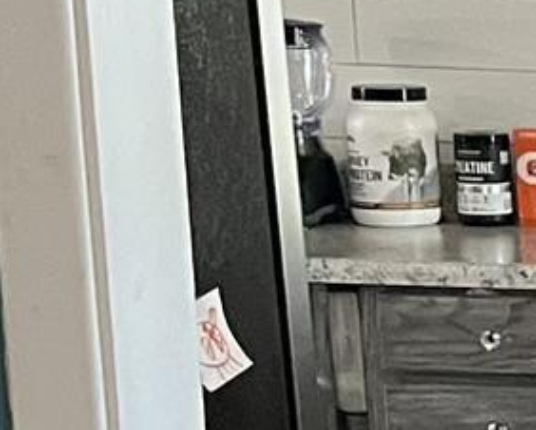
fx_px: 2921
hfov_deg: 8.0
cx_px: 1914
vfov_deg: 8.3
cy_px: 491
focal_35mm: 184
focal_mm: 5.1
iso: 400
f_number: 1.6
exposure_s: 1/60
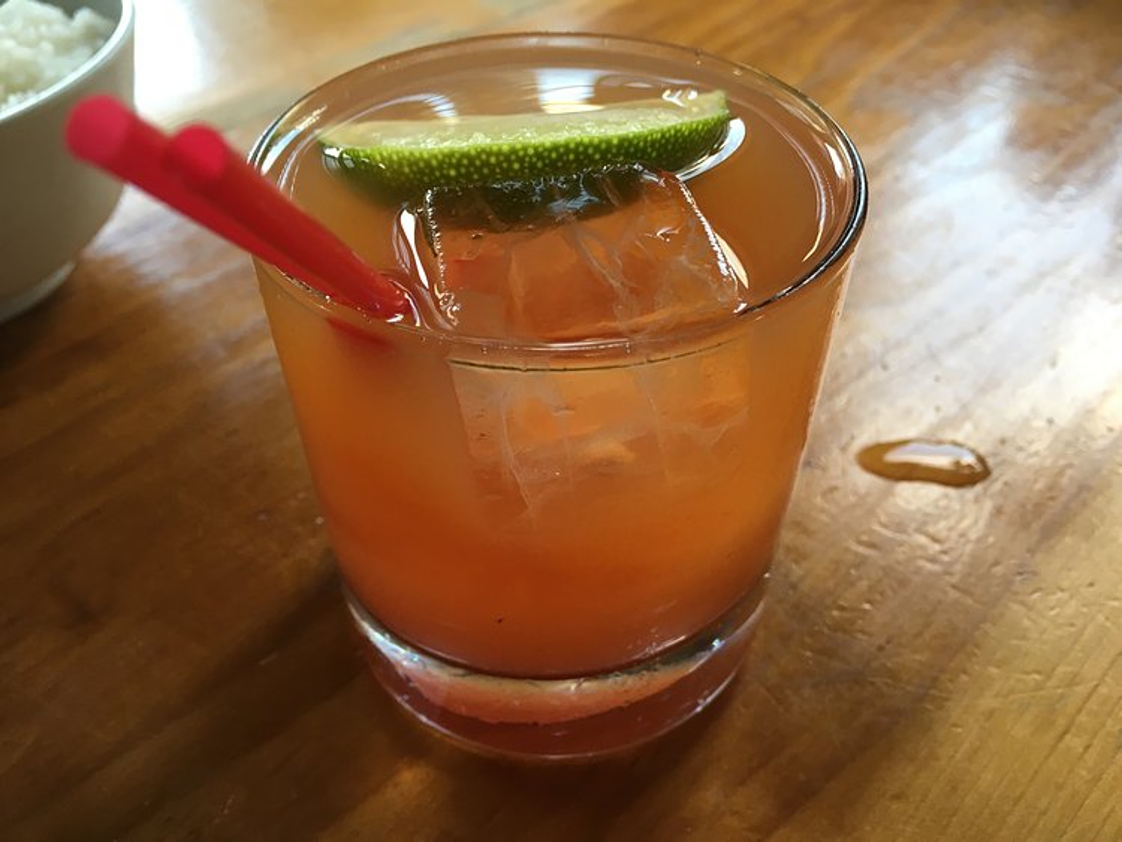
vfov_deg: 48.3
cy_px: 421
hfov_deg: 61.6
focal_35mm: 29
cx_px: 561
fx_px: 940
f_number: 2.2
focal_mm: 4.15
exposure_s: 1/30
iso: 64
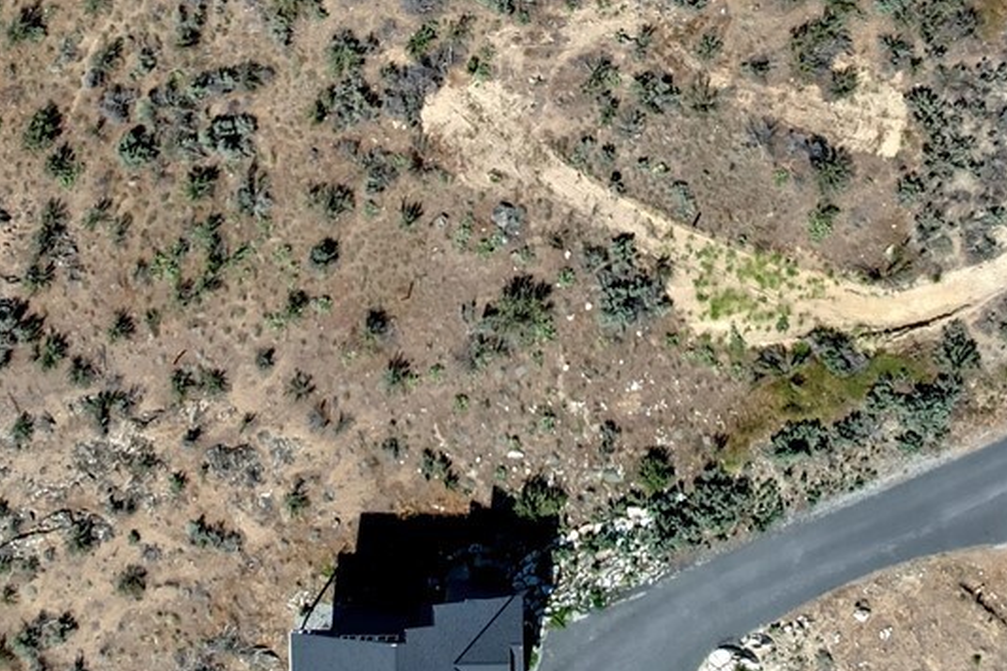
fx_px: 1957
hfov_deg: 28.8
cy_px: 97
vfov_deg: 19.2
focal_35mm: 70
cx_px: 530
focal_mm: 8.4
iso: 100
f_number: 2.8
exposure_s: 1/1250
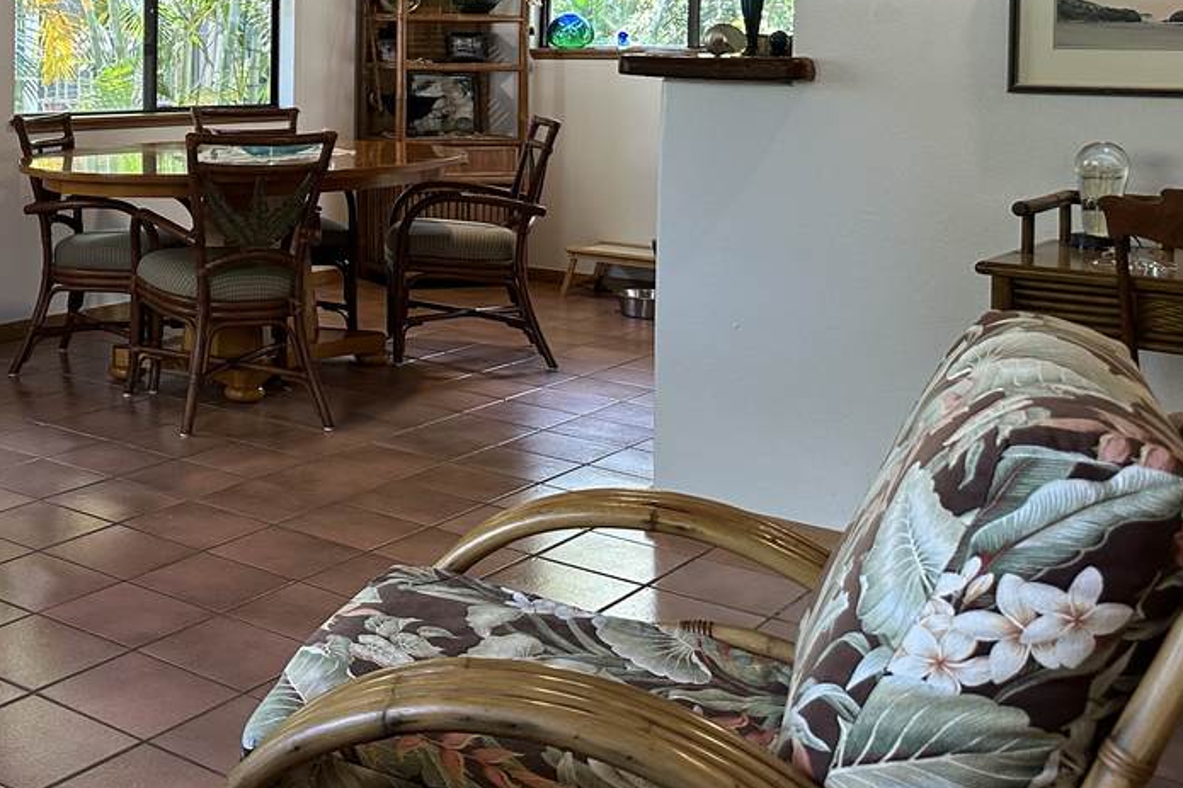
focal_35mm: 46
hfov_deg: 39.8
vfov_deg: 28.2
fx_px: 1511
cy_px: 85
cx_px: 131
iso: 250
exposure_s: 1/120
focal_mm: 6.86
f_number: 1.78
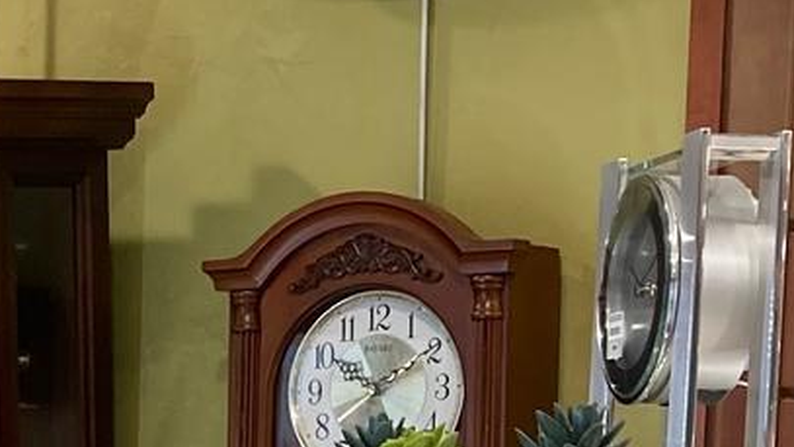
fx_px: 3032
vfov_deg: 8.1
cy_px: 806
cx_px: -263
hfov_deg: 14.3
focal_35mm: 144
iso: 80
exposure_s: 1/100
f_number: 1.8
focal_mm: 3.99
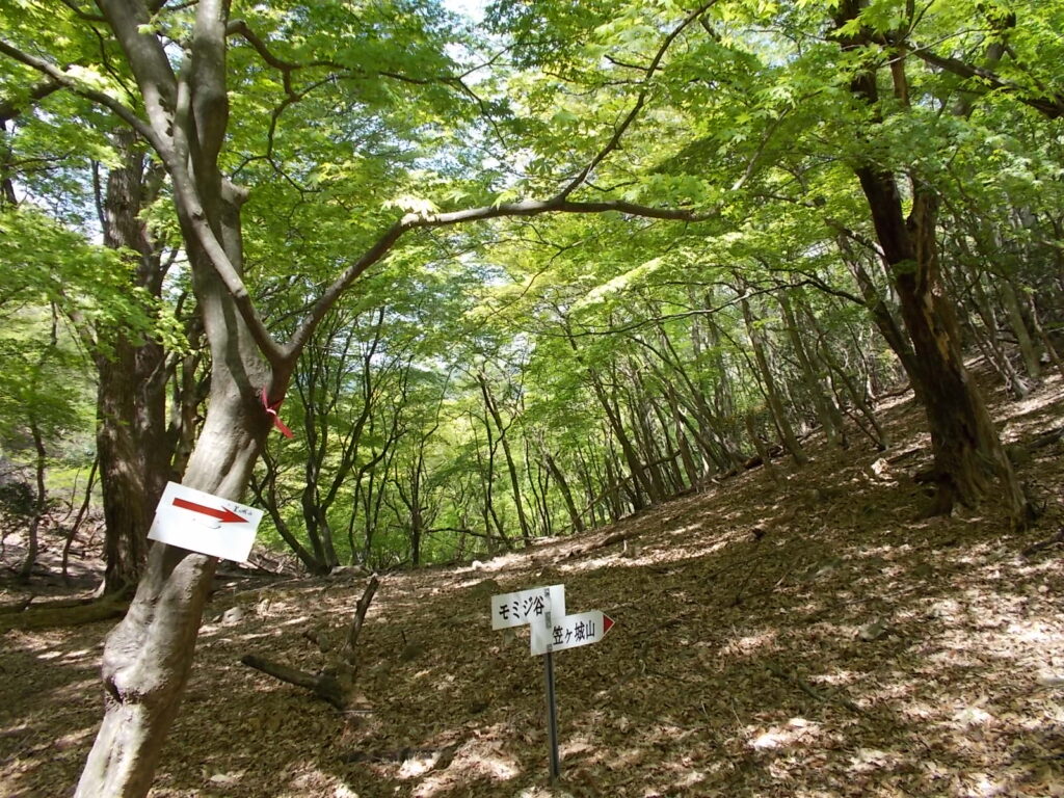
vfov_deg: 53.1
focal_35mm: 26
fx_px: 799
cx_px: 532
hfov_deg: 67.3
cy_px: 399
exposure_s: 1/100
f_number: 3.2
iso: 80
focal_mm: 4.6
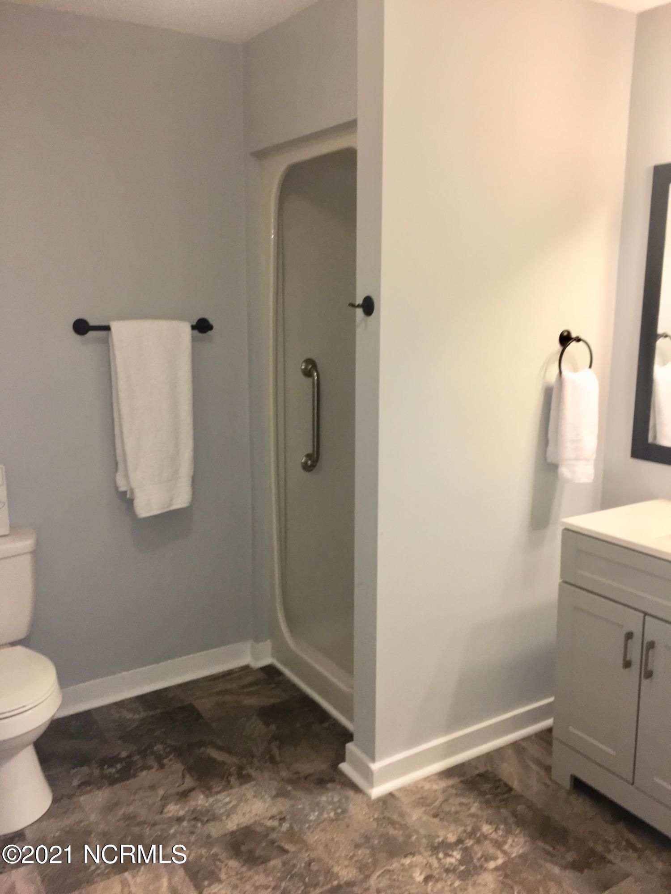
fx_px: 750
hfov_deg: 48.2
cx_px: 336
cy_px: 447
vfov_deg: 61.7
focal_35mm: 29
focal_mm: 4.15
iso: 50
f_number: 2.2
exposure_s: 1/30
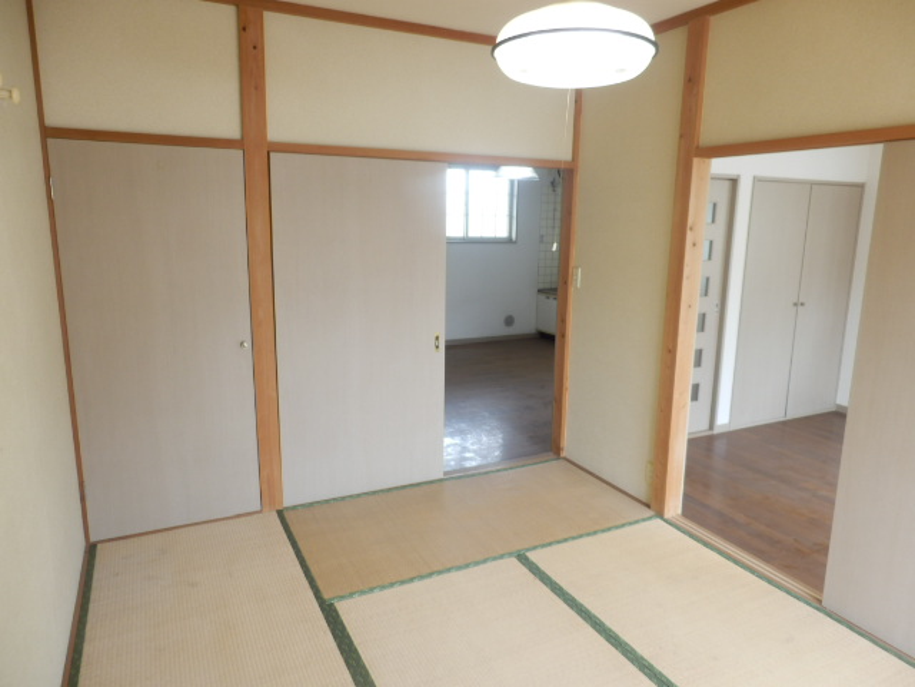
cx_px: 458
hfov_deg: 71.6
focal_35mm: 24
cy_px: 344
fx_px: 634
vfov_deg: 56.8
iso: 80
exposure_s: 1/30
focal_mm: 4.2
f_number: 3
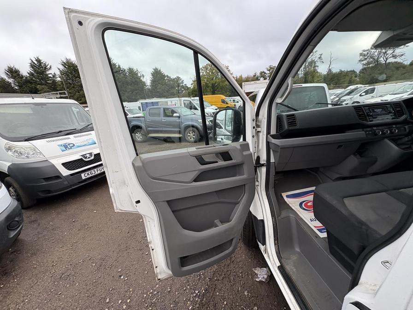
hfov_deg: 102.1
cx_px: 206
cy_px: 155
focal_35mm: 14
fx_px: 167
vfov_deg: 85.7
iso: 50
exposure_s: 1/182
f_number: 2.2
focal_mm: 2.22
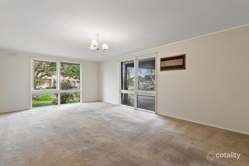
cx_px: 124
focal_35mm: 14
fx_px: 97
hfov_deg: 104.3
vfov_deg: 81.2
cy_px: 83
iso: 100
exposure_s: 1/1.25
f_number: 8
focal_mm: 14
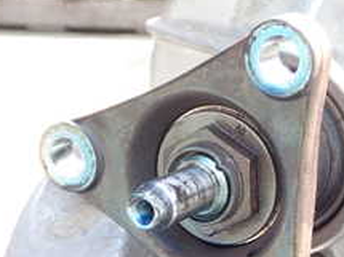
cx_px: 355
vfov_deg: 13.6
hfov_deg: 18.0
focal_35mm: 106
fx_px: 1053
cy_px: 302
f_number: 3.5
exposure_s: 1/80
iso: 100
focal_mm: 6.83
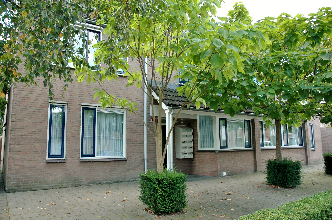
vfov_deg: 47.8
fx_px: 249
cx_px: 166
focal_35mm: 27
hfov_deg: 67.4
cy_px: 110
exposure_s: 1/100
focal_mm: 18
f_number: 5
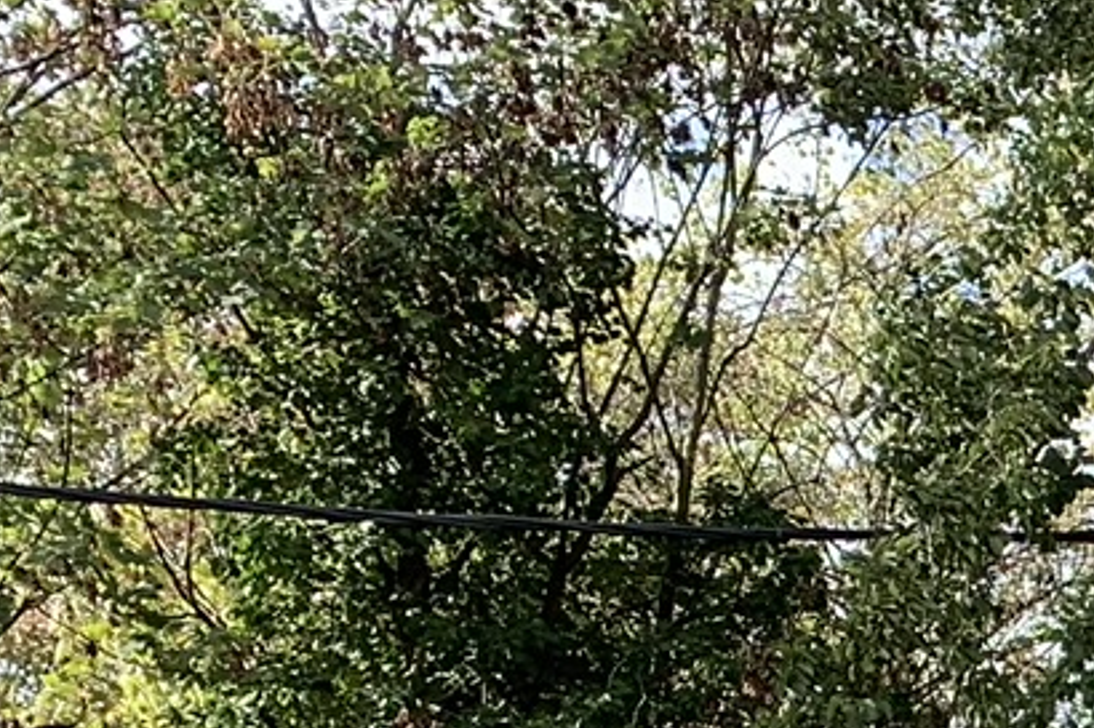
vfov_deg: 9.4
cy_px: 1512
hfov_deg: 12.8
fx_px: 4101
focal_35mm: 135
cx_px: 2351
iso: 25
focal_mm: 4.25
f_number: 1.8
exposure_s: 1/385
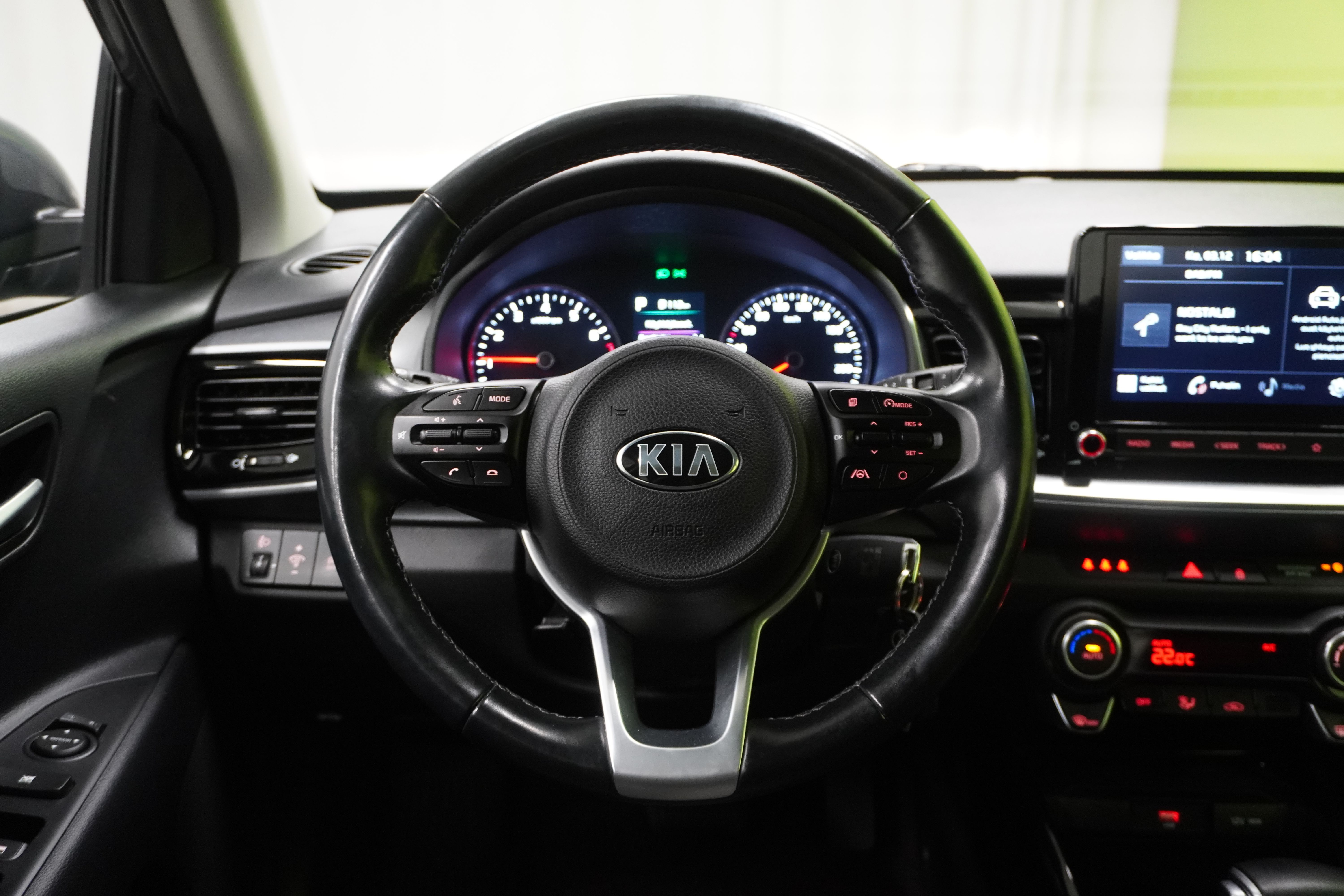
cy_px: 448
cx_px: 672
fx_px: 1288
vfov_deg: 38.4
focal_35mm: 34
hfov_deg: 55.1
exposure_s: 1/40
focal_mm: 23
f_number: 4
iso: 2000
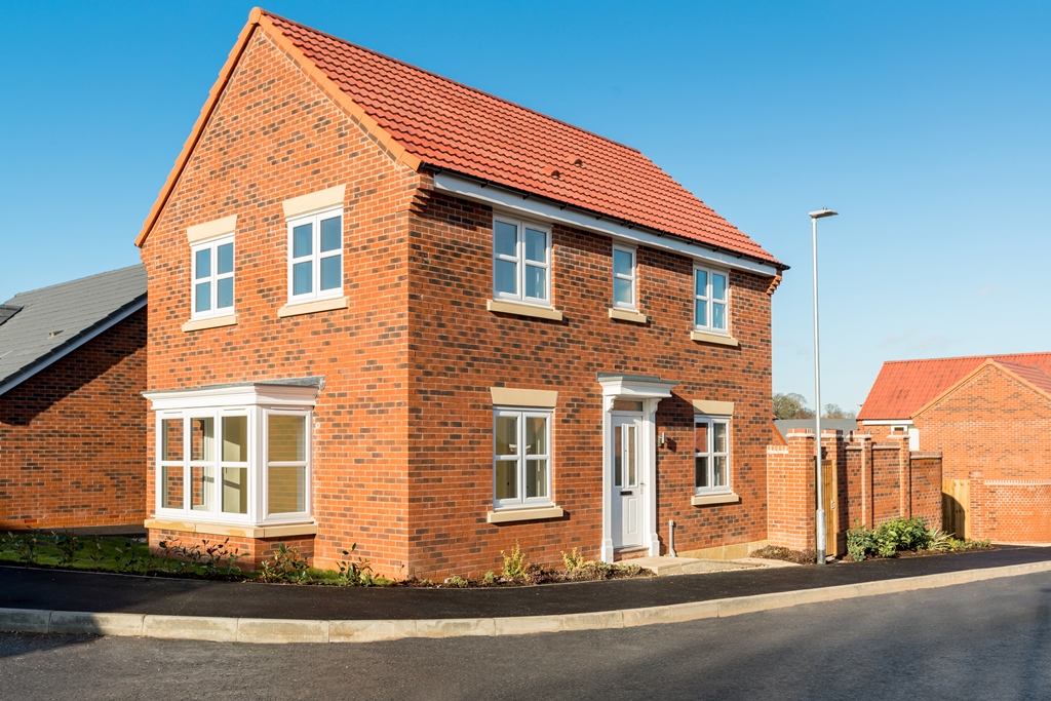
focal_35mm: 33
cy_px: 350
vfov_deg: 40.0
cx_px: 526
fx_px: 963
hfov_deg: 57.2
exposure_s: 1/160
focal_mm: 33
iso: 100
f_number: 8
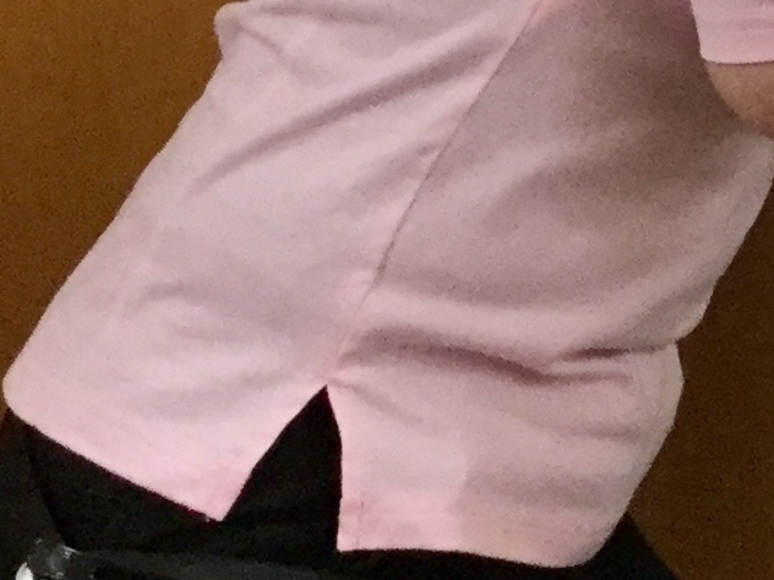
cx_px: 1421
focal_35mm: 160
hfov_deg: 11.4
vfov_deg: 8.9
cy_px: -465
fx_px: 3578
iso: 100
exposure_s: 1/30
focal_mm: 3.3
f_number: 2.4
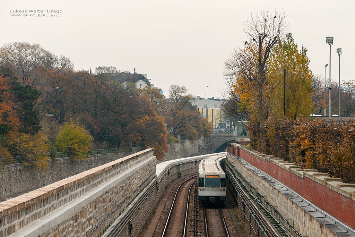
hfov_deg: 17.1
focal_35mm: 120
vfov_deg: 11.4
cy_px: 118
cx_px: 178
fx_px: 1183
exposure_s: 1/320
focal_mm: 80
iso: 200
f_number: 6.3
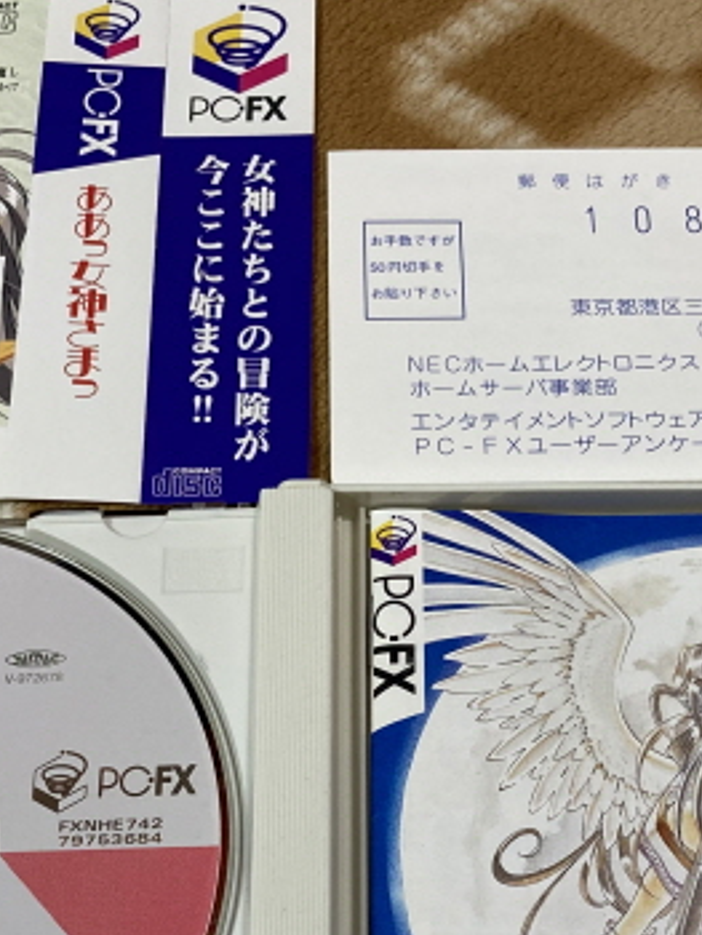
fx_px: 1728
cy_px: 654
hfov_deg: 23.0
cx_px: 344
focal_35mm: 64
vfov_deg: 29.9
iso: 125
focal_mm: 3.99
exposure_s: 1/60
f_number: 1.8
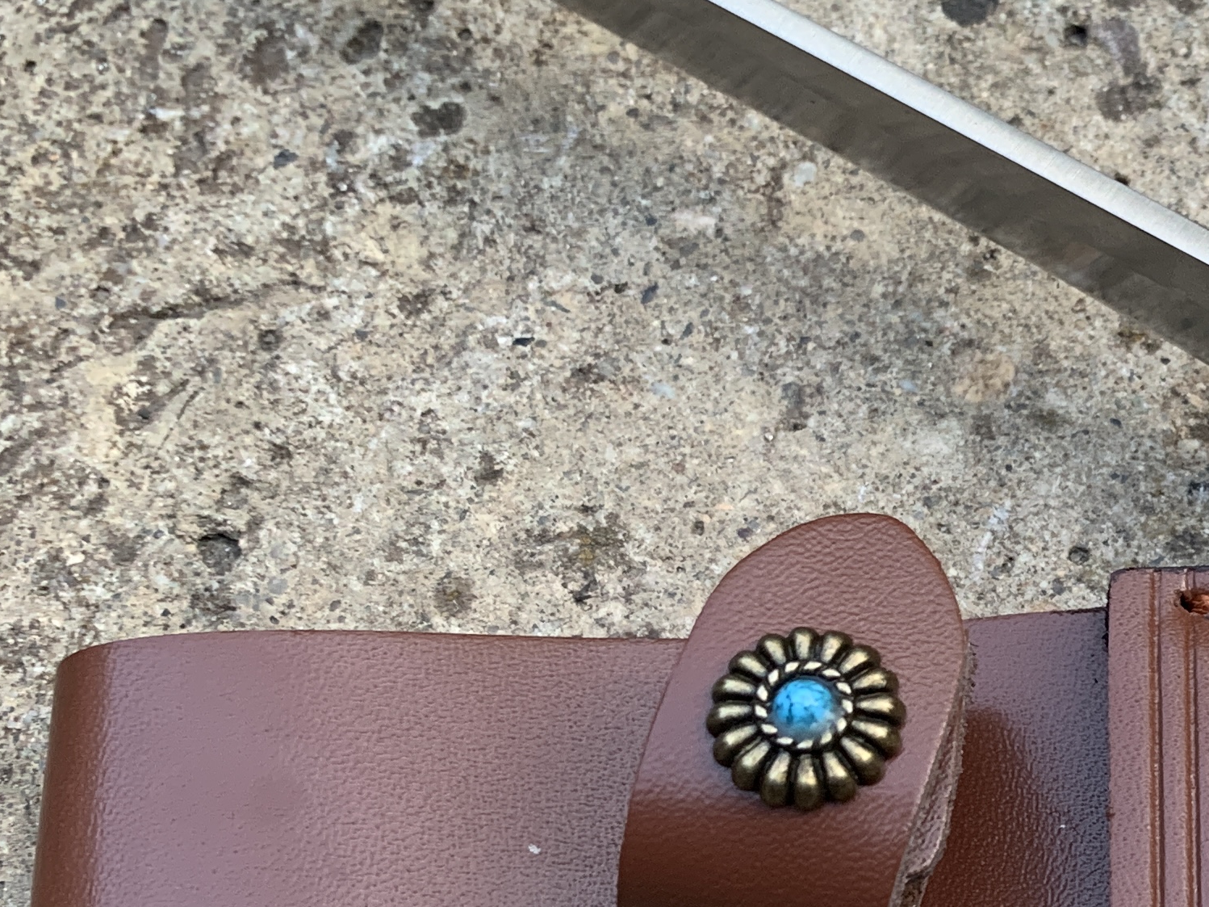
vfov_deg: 20.9
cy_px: 638
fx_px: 2444
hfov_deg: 25.4
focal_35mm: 70
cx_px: 1385
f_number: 1.8
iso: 100
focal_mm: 4.25
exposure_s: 1/99
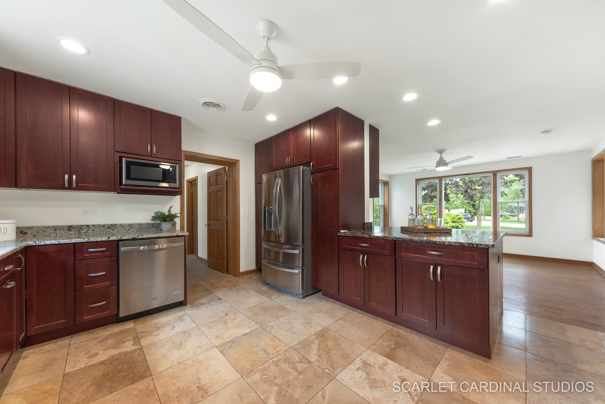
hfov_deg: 112.6
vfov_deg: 90.1
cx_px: 302
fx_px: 202
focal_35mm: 12
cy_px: 202
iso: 400
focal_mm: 12
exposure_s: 1/25
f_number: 7.1
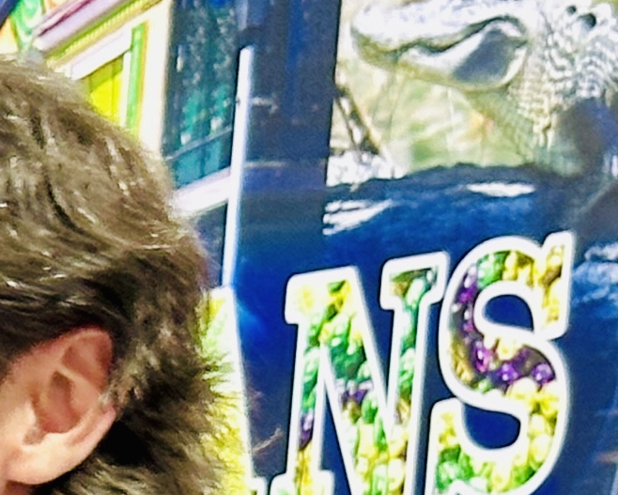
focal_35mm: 287
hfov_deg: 6.3
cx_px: -1144
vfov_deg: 5.2
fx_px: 5252
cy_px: 1296
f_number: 1.78
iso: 125
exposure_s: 1/50
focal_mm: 6.86
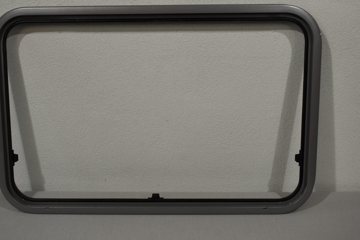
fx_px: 450
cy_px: 108
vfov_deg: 29.8
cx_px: 163
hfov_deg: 43.6
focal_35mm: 45
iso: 220
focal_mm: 26
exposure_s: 1/125
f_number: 5.6
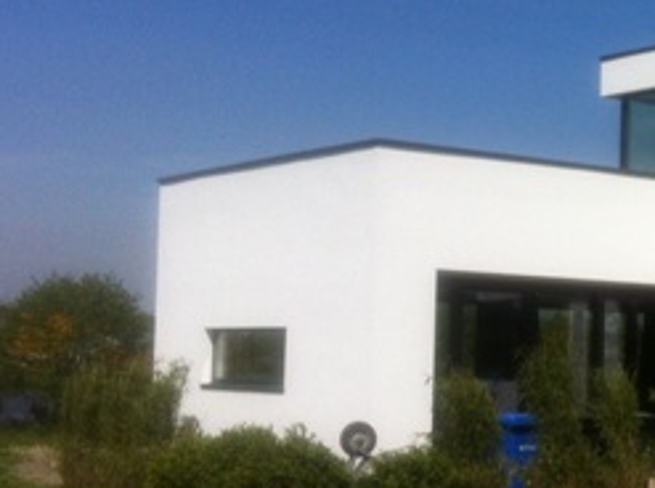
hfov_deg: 20.1
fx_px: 1737
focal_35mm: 92
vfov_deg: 16.0
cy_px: 233
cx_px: 774
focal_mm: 3.85
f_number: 2.8
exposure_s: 1/3016
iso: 80
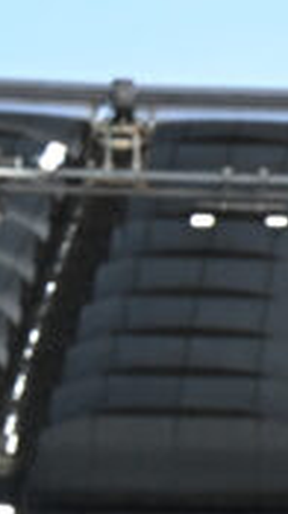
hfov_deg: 2.8
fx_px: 5858
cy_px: 745
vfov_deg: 5.0
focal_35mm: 430
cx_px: 1002
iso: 1250
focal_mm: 70
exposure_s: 1/1000
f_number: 3.5
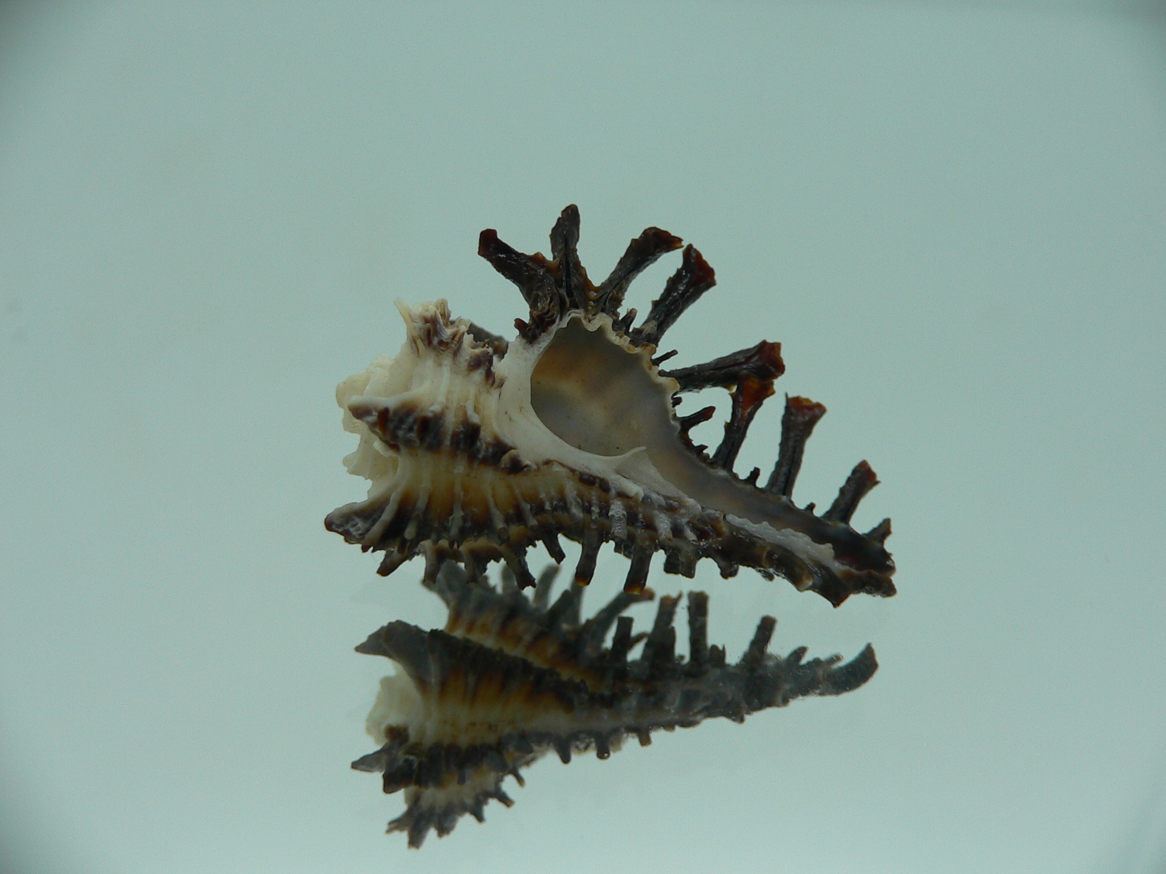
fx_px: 1179
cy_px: 437
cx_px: 583
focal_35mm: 35
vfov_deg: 40.7
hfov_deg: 52.6
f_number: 2.8
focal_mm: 4.6
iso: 80
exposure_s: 1/60
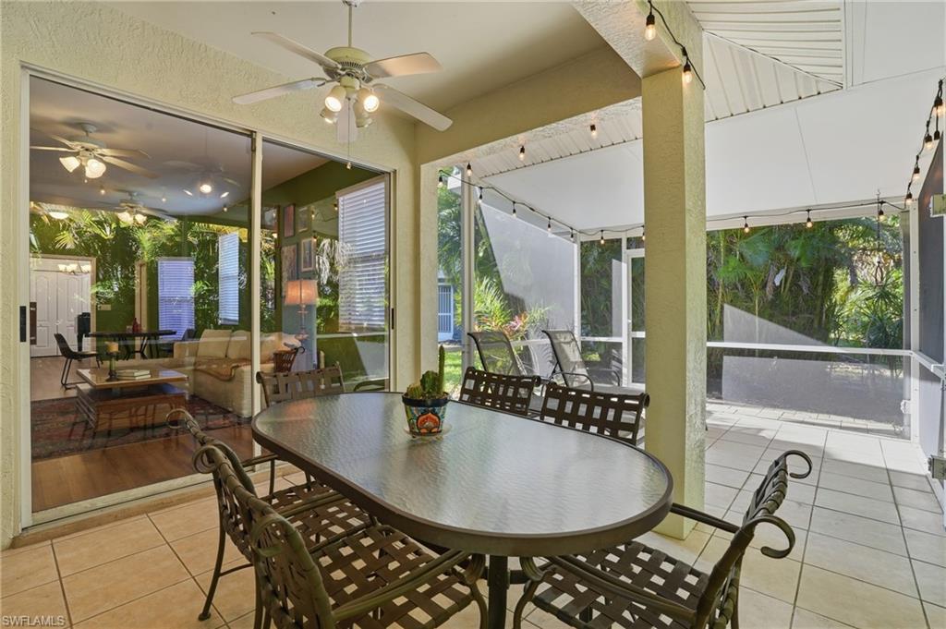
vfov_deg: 73.7
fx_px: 420
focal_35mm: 16
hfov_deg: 96.8
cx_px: 473
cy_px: 314
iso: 200
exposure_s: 1/40
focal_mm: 16
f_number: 9
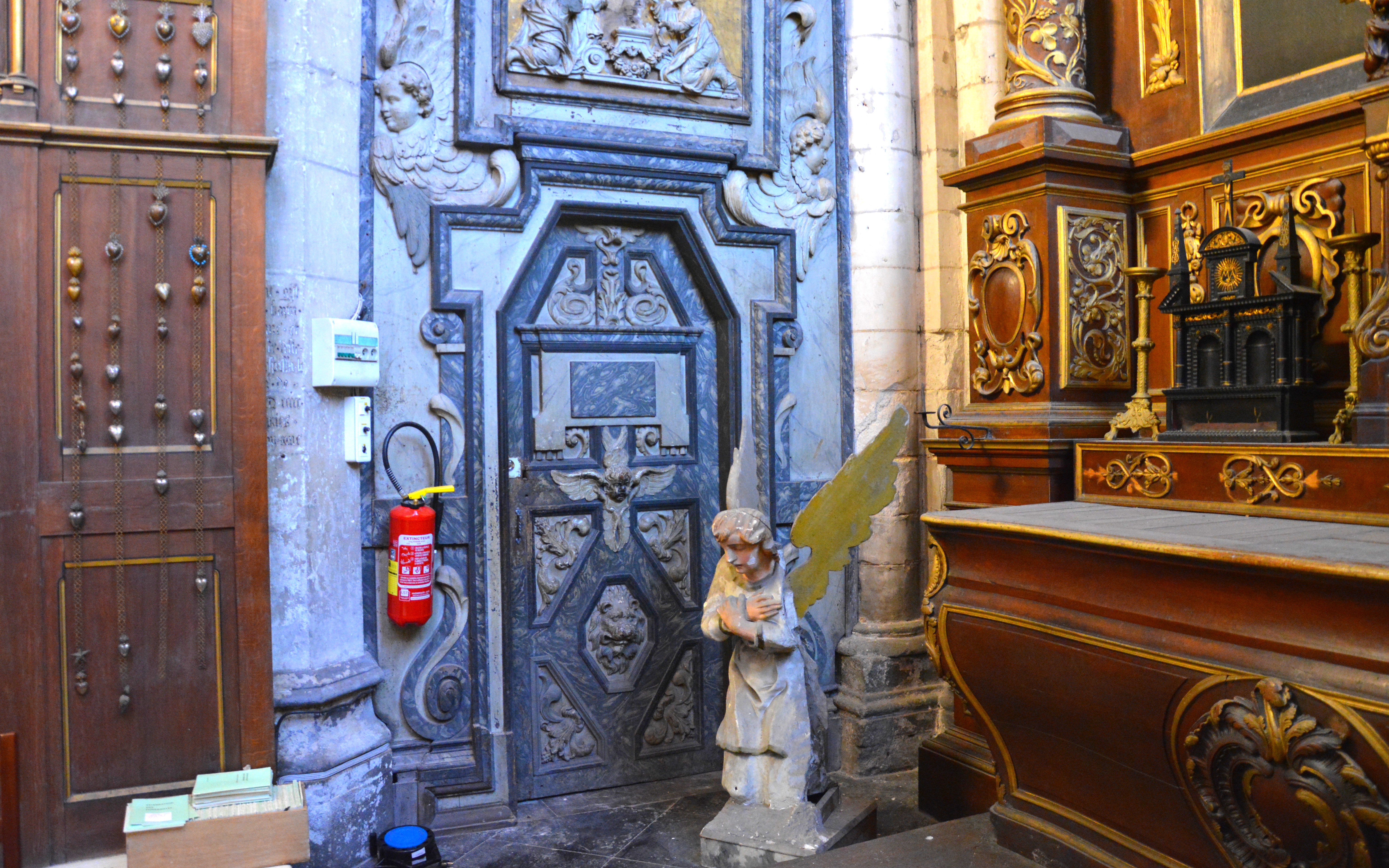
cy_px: 413
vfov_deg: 44.5
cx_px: 683
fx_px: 1060
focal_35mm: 28
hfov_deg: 66.5
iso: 3200
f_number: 3.5
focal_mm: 18
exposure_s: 1/25
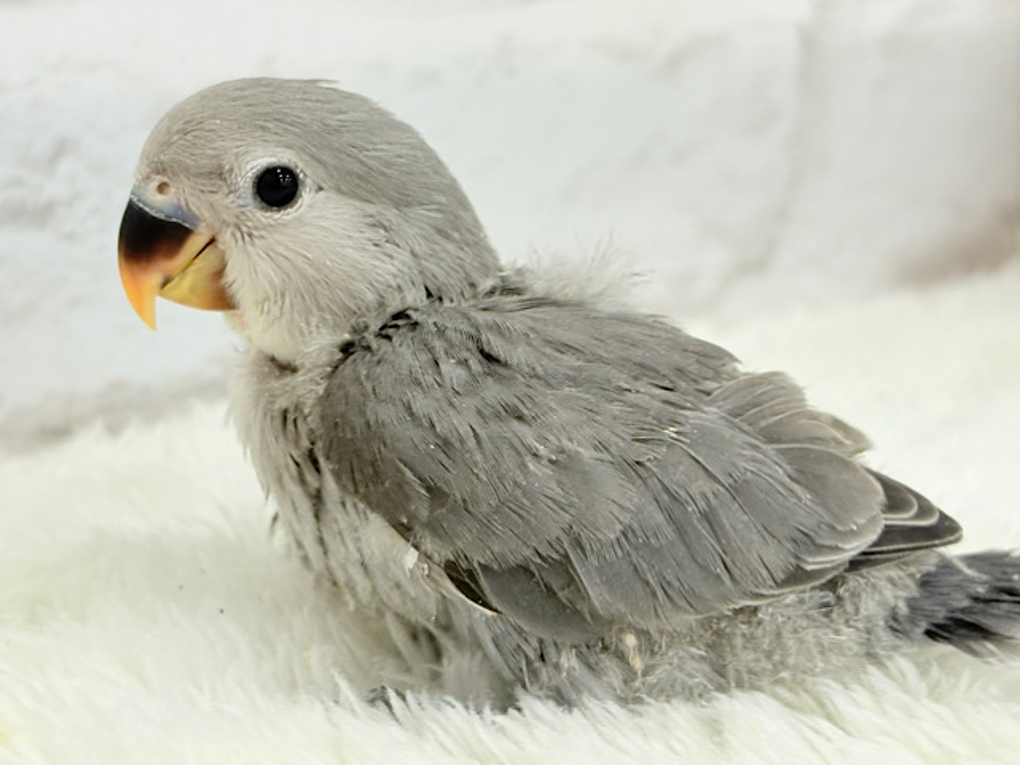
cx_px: 510
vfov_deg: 28.0
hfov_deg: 36.8
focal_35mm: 52
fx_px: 1532
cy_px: 382
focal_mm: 5.96
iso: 50
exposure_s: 1/50
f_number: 1.6
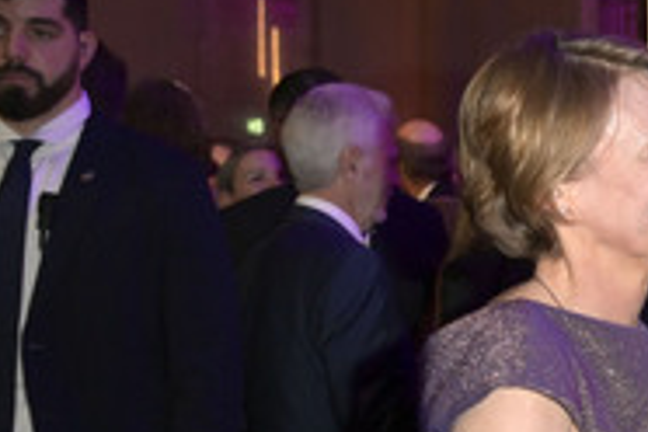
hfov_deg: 24.7
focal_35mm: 75
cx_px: 754
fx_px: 1350
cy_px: 362
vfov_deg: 18.0
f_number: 5
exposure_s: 1/250
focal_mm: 31
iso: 3200
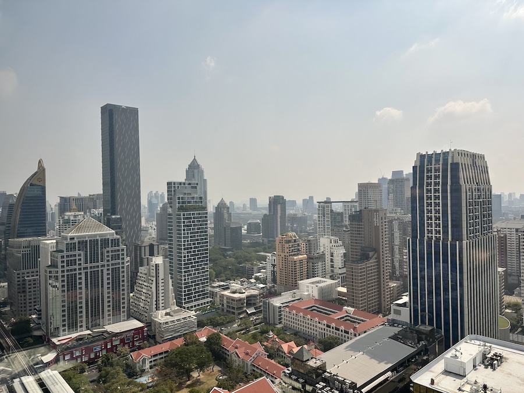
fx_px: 363
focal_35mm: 24
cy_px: 196
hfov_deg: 71.6
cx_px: 262
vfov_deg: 56.8
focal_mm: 6.86
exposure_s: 1/8929
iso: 80
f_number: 1.78
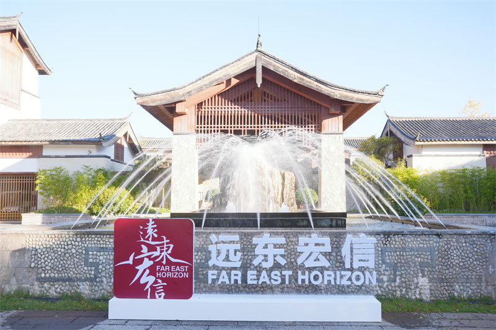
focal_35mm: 33
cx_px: 248
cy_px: 165
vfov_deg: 39.5
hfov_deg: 56.7
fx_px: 460
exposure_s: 1/30
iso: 125
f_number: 13
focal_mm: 33.4
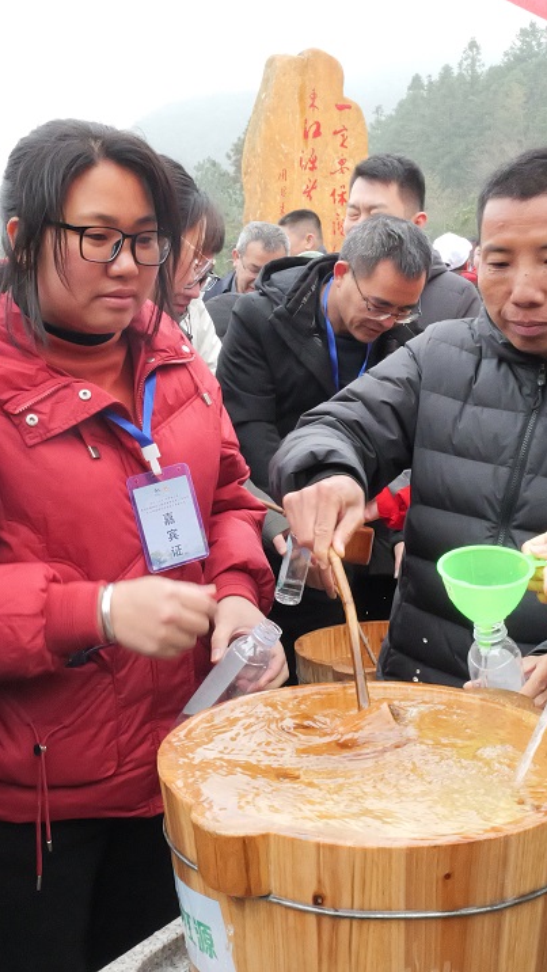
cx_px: 276
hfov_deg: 24.4
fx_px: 1263
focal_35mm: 49
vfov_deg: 42.1
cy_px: 485
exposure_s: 1/160
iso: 20000
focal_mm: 31
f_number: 22
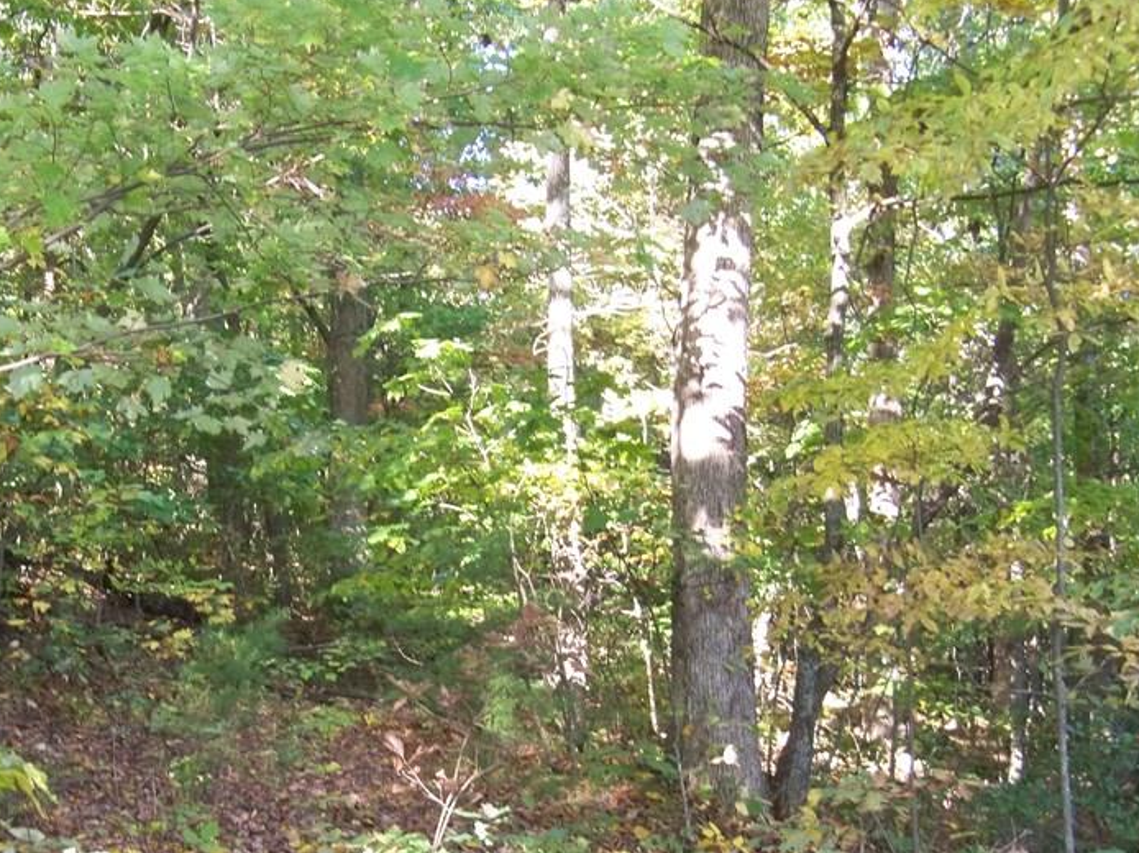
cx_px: 341
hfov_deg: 30.9
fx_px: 2039
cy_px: 620
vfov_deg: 23.4
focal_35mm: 62
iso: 320
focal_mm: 7.5
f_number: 3.7
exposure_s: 1/40
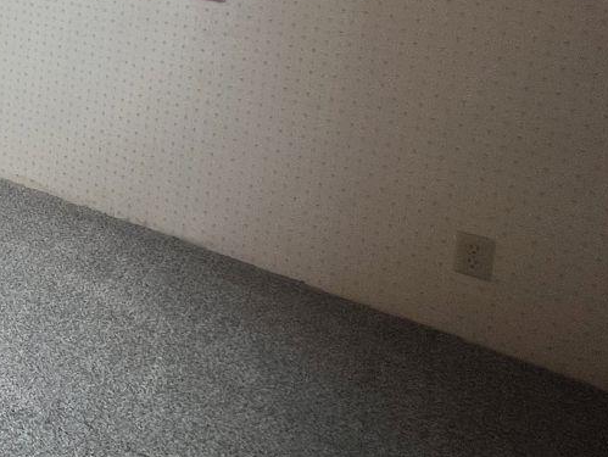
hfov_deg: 27.6
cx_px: -334
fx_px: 738
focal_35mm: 42
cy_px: -100
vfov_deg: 29.3
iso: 64
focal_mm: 1.57
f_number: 1.8
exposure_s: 1/120
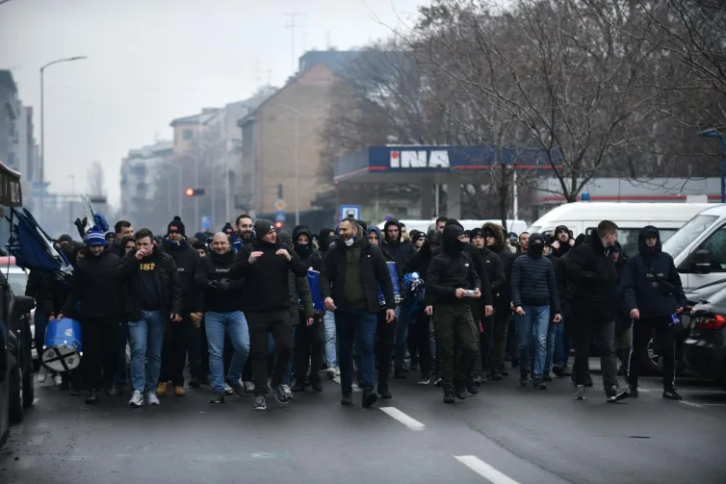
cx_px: 364
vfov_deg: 10.5
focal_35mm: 131
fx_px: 2642
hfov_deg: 15.6
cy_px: 243
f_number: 2.8
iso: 125
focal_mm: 130
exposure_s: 1/400
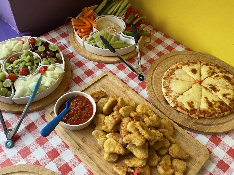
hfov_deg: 67.3
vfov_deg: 53.0
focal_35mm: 26
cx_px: 117
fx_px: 176
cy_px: 88
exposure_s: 1/121
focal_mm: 4.2
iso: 80
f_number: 1.6
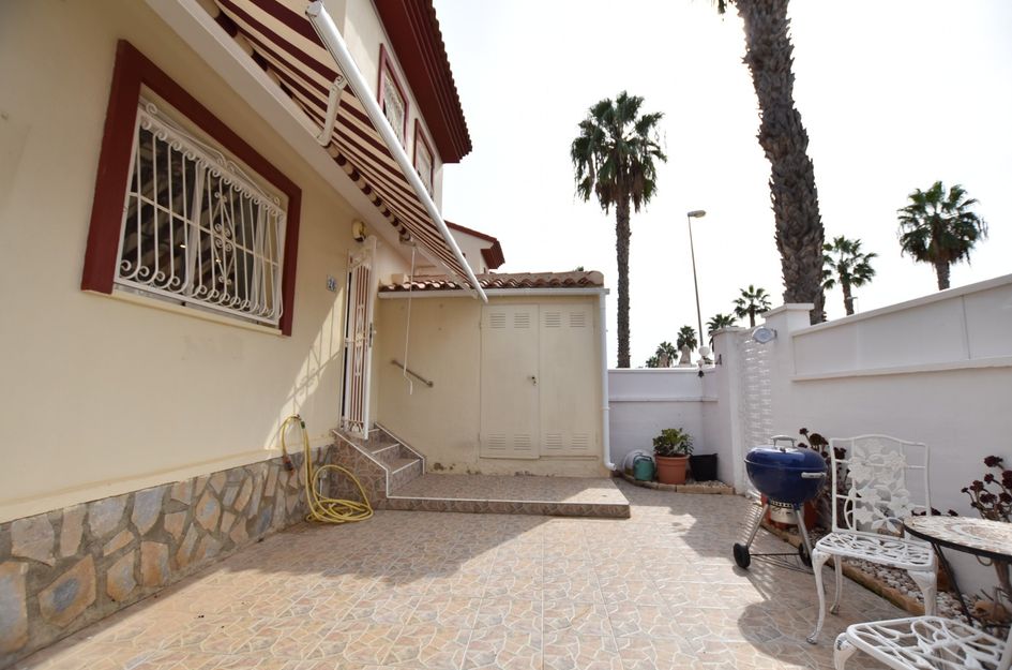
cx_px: 506
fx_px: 421
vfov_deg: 77.0
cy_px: 335
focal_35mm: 15
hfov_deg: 100.5
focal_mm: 10
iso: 200
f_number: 4.5
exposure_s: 1/1600
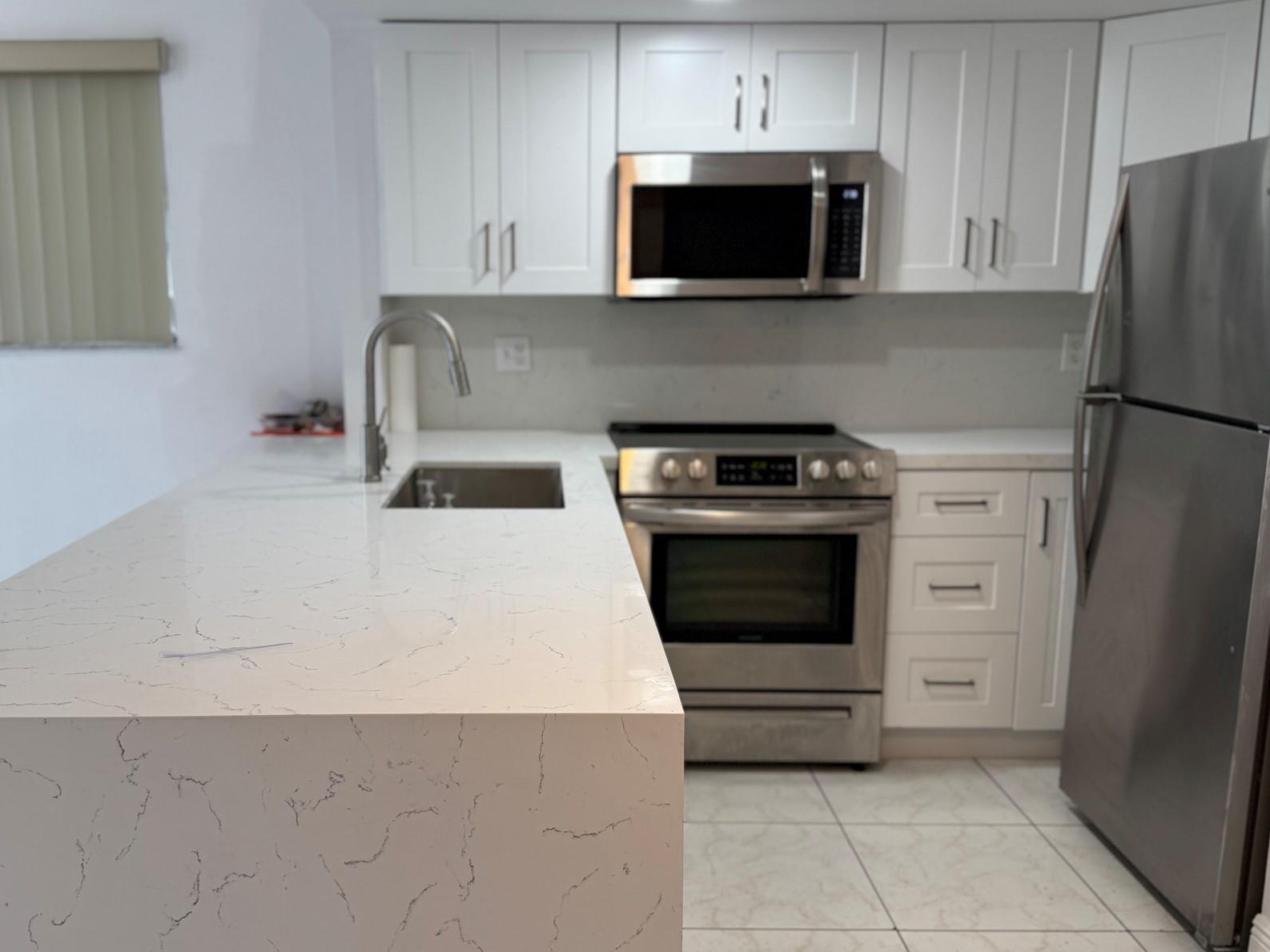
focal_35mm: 31
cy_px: 492
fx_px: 1137
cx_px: 550
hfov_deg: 58.2
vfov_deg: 45.4
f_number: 1.78
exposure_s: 1/120
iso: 80
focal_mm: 6.76
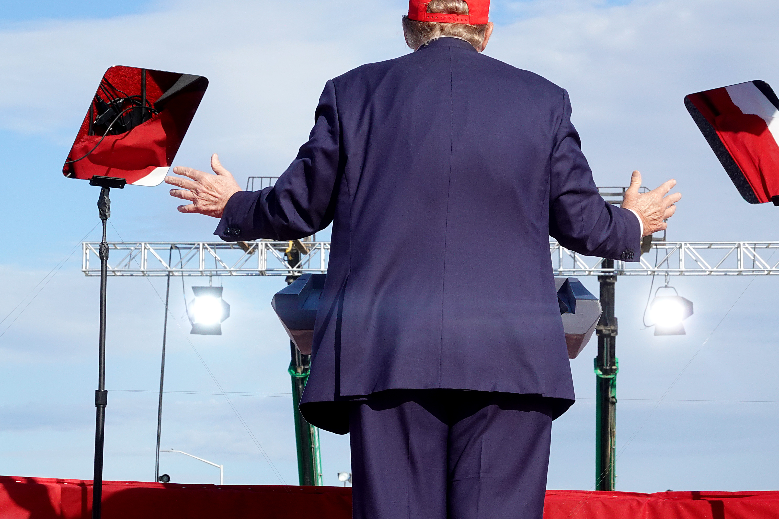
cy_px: 231
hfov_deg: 15.2
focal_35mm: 135
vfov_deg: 10.2
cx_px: 441
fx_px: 2921
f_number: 10
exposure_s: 1/500
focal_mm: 42.74
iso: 400
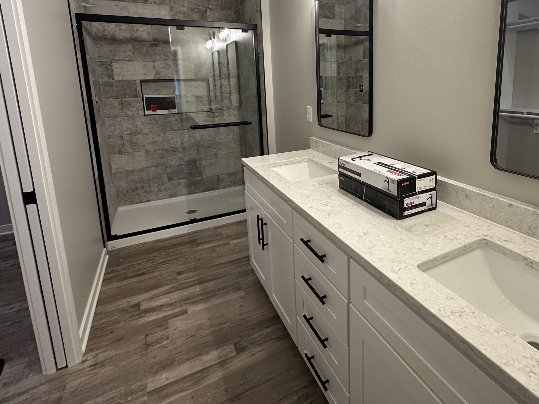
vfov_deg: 64.2
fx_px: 311
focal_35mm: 20
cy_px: 134
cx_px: 315
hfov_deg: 81.1
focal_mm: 2.22
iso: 250
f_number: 2.2
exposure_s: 1/120
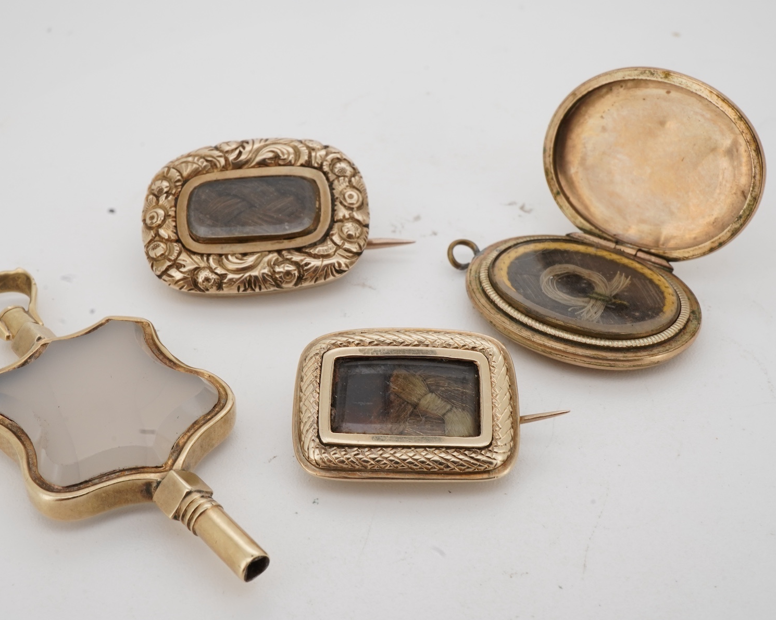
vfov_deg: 29.7
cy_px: 310
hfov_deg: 36.6
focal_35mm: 51
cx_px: 342
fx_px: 1171
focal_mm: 30
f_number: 22
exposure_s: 1/125
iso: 400
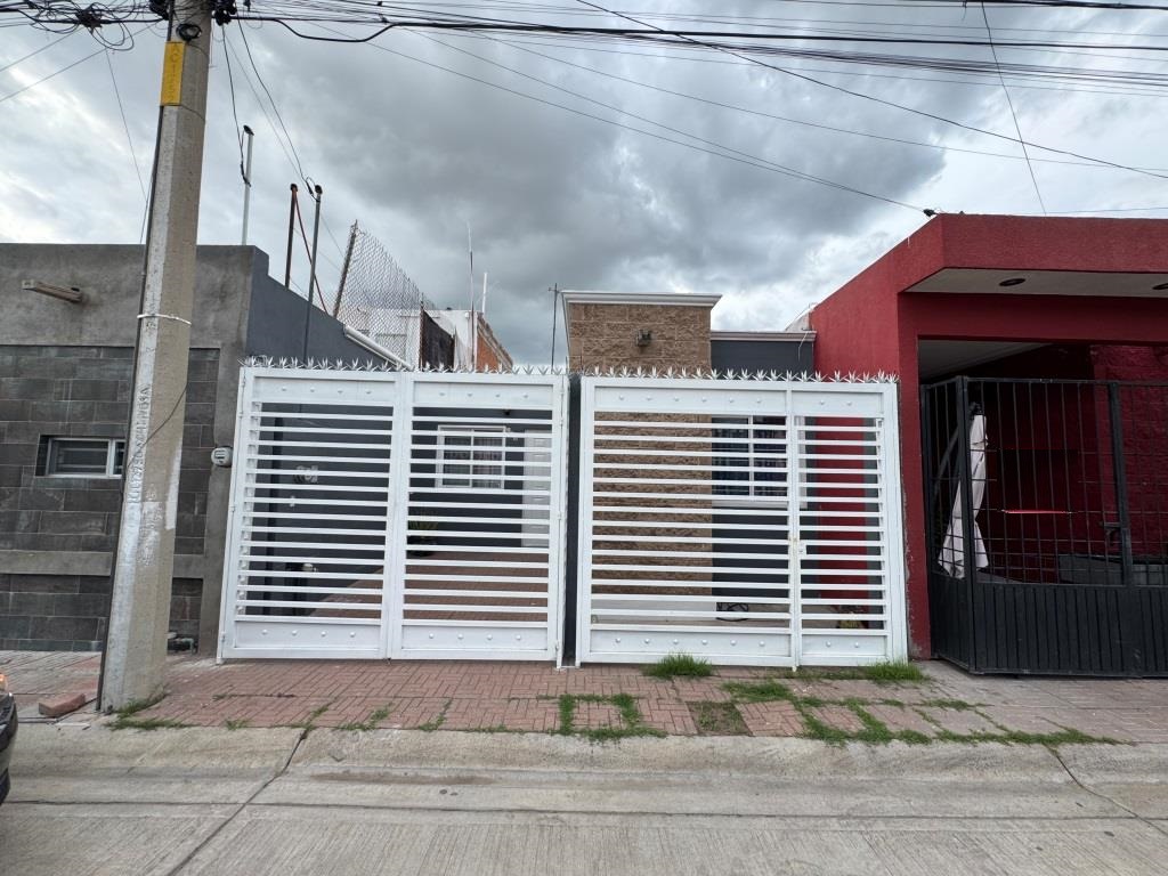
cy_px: 438
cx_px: 584
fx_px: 472
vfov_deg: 85.7
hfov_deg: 102.1
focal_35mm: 14
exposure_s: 1/1143
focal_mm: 2.22
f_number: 2.2
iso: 50
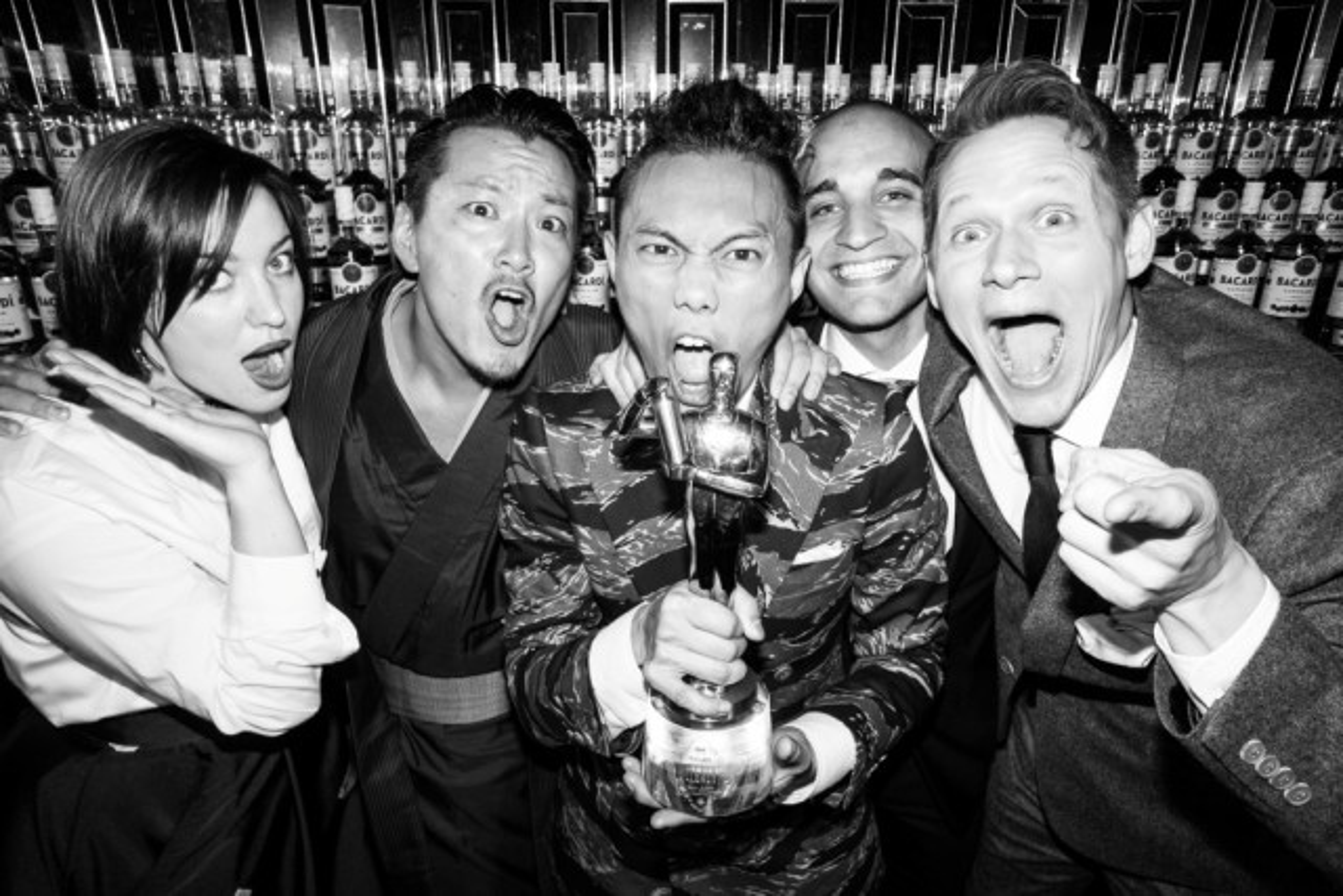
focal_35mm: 24
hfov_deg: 73.7
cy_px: 448
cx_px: 672
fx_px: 895
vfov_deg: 53.2
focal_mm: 16
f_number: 6.3
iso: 400
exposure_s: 1/200
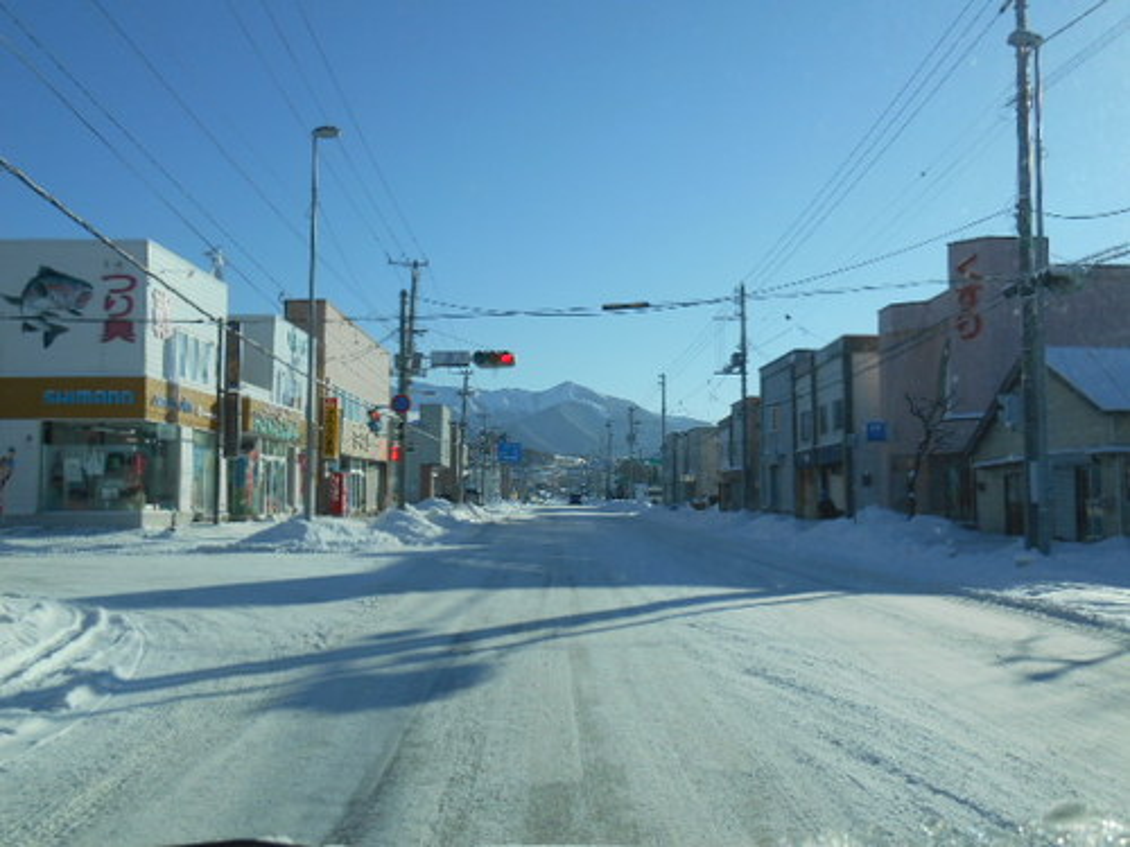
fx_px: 1143
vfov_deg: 40.7
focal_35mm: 35
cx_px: 565
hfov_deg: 52.6
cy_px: 424
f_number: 3.7
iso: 80
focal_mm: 6.3
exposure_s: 1/1250
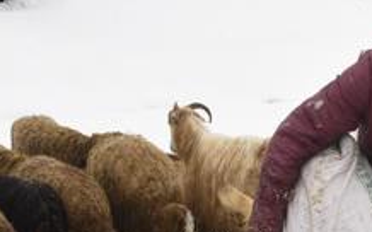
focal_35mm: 77
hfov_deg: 24.2
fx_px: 780
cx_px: 452
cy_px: 290
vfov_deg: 16.1
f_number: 14
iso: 1250
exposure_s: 1/800
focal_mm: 18
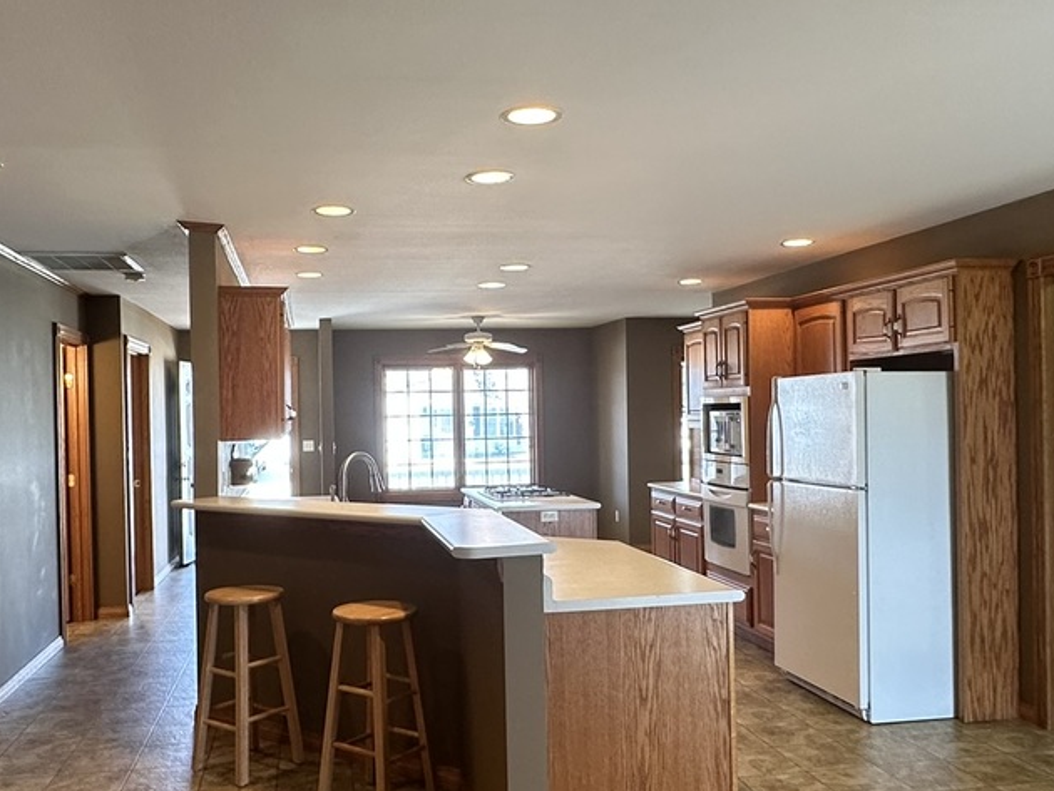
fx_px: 975
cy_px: 418
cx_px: 477
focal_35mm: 32
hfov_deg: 56.7
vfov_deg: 44.2
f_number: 2.2
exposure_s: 1/60
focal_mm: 2.22
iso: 160
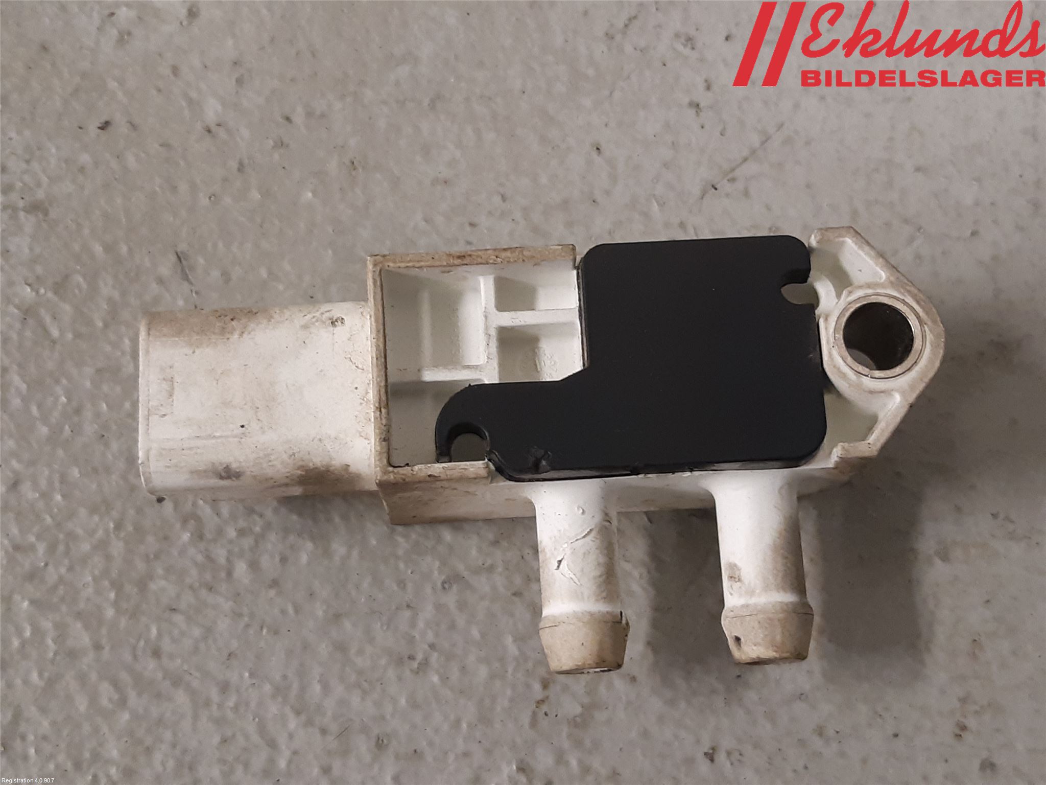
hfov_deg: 67.3
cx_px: 523
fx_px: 786
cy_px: 392
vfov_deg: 53.1
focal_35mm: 26
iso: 160
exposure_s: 1/50
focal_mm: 3.93
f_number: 1.7
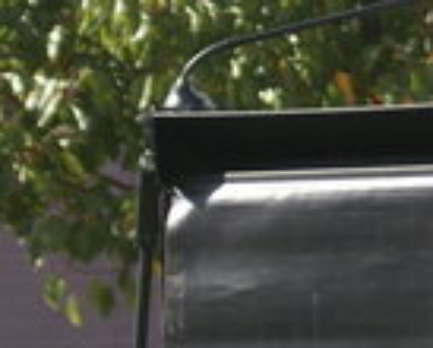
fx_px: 9214
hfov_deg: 2.7
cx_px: 1259
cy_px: 190
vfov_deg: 2.2
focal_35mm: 718
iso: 100
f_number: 7.1
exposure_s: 1/200
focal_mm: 70
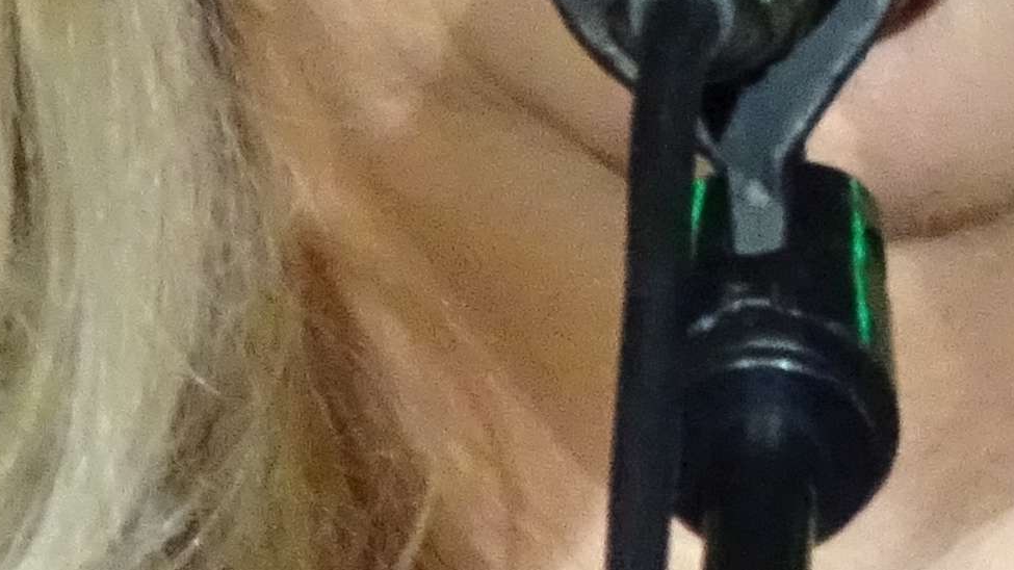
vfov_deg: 0.3
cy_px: -808
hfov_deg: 0.6
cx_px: 1140
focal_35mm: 3841
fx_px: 103254
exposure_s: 1/60
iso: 800
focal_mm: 119.94
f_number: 6.3
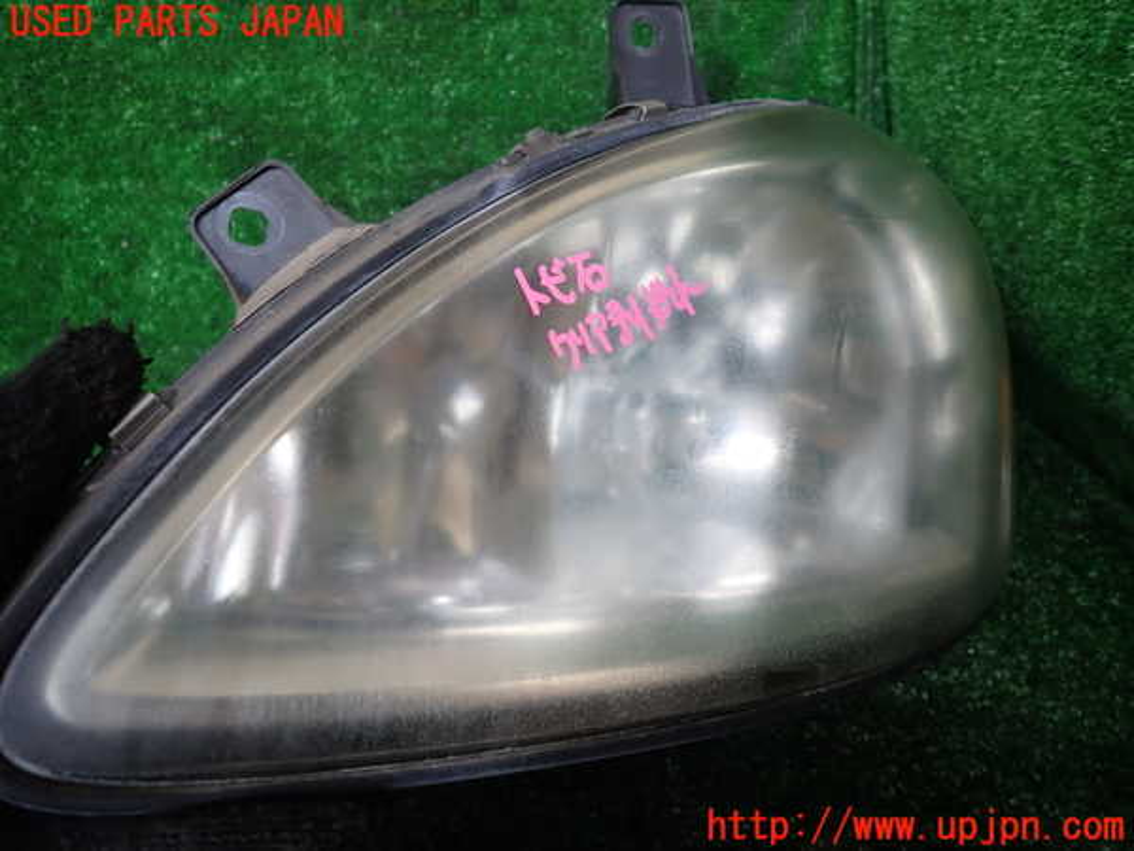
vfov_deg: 54.9
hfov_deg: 69.4
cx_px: 567
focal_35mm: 25
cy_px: 426
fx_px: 819
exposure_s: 1/60
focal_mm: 4.5
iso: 125
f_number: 2
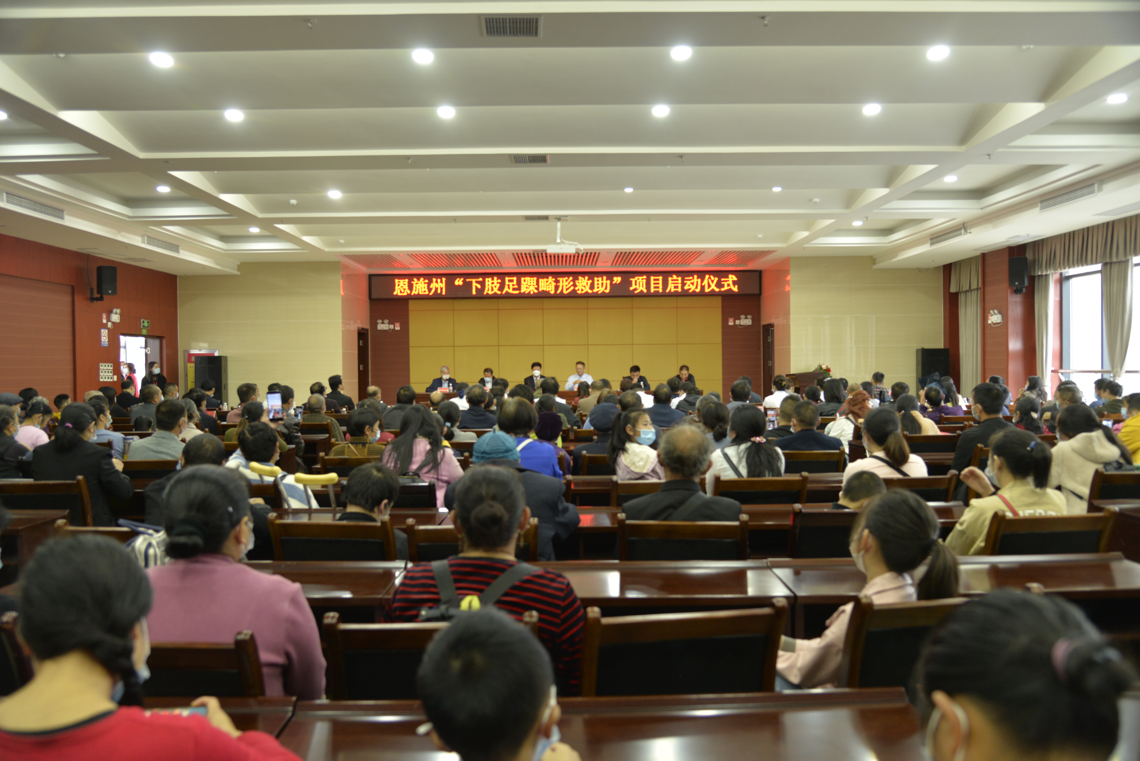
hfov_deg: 65.5
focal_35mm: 28
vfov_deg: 46.4
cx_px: 570
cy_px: 380
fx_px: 887
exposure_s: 1/40
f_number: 4
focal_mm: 28
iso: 1000
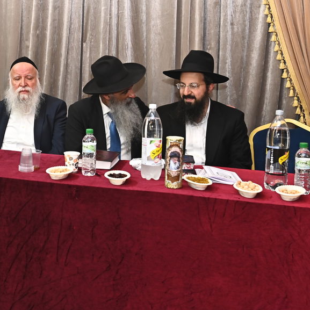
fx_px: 669
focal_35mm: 66
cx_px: 15
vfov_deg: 25.8
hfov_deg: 25.1
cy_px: 83
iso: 1250
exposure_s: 1/160
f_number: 6.3
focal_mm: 32
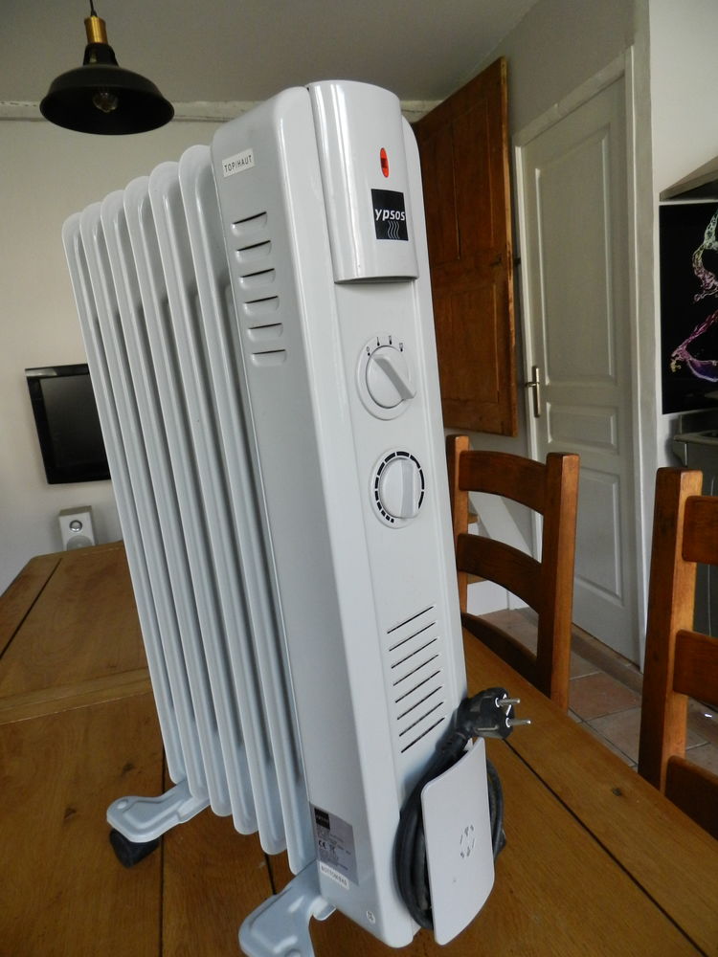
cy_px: 478
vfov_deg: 73.9
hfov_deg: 58.9
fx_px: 636
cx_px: 359
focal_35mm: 23
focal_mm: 4
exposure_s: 1/30
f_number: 3.4
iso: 400
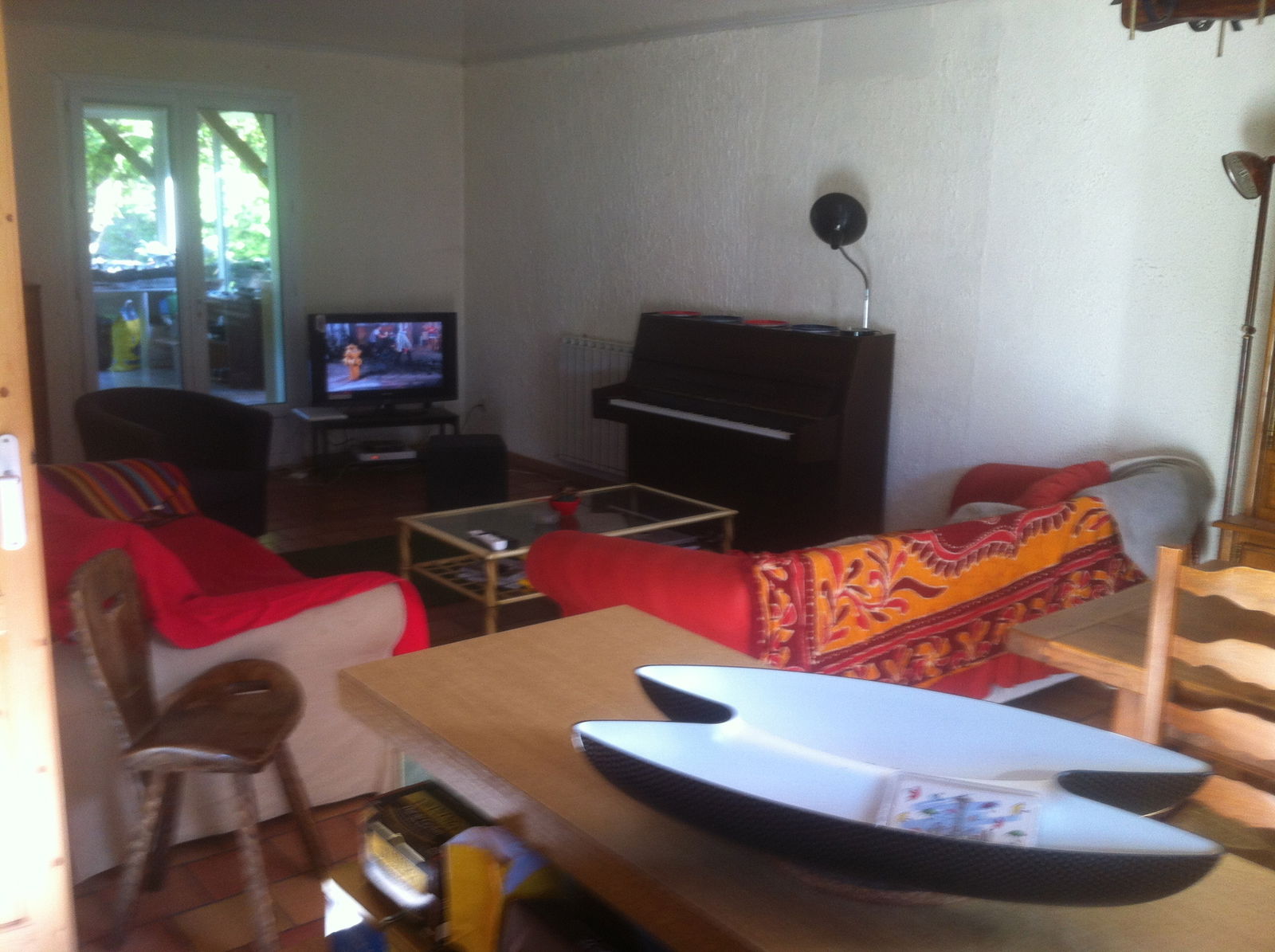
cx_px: 638
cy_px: 476
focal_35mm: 35
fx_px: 1287
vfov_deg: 40.6
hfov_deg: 52.7
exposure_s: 1/20
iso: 80
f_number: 2.8
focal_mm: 3.85
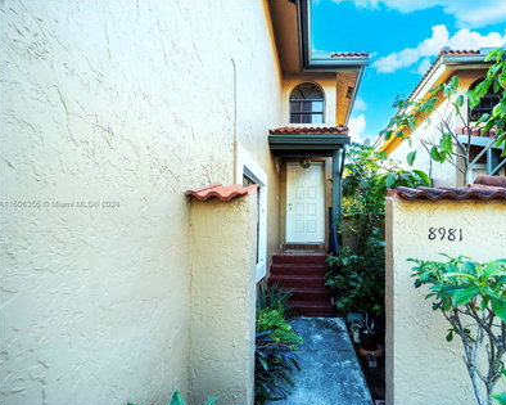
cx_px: 304
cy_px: 204
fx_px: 240
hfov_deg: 91.9
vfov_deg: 80.4
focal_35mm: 16
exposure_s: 1/125
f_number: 4.5
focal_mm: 14
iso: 1000
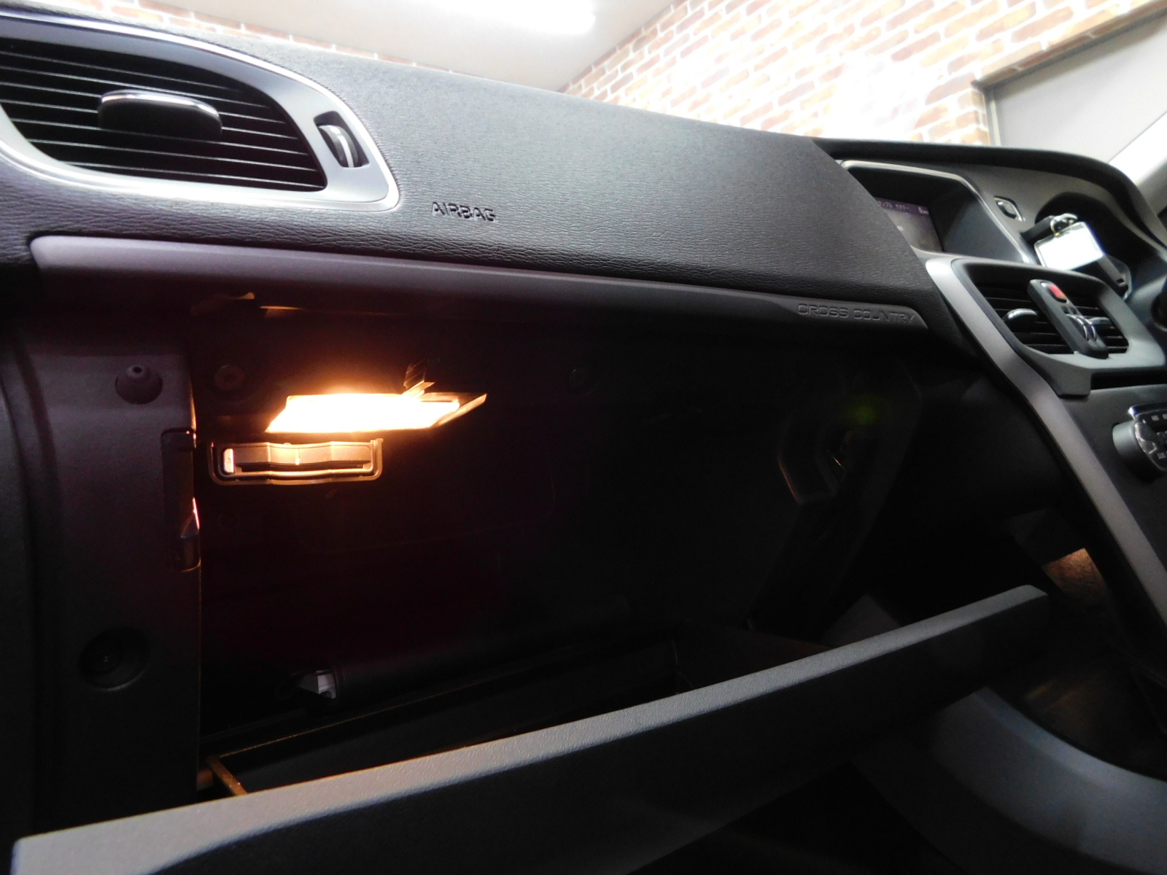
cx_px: 584
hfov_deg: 73.9
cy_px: 438
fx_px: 775
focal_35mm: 23
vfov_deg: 58.9
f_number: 3
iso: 400
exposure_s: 1/13
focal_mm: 4
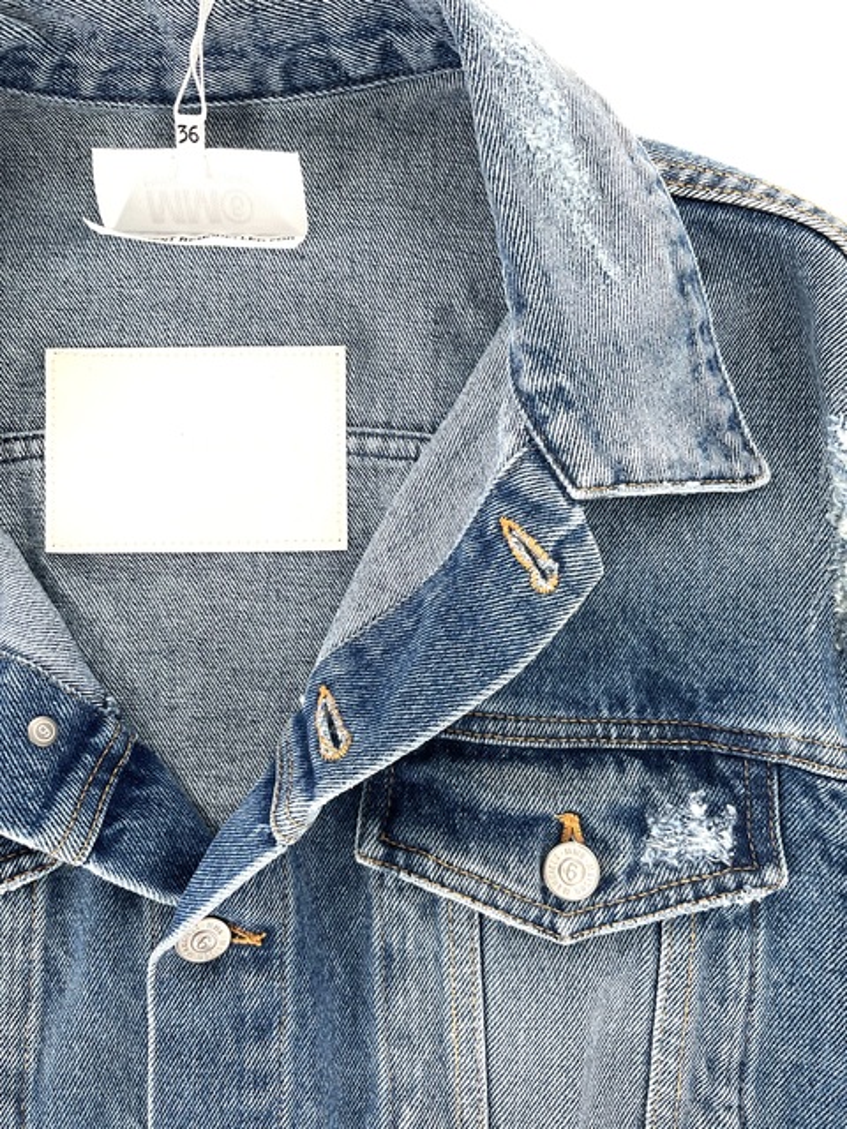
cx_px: 424
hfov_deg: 48.2
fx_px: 946
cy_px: 564
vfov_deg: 61.7
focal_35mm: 29
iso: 64
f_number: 1.8
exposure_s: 1/120
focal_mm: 3
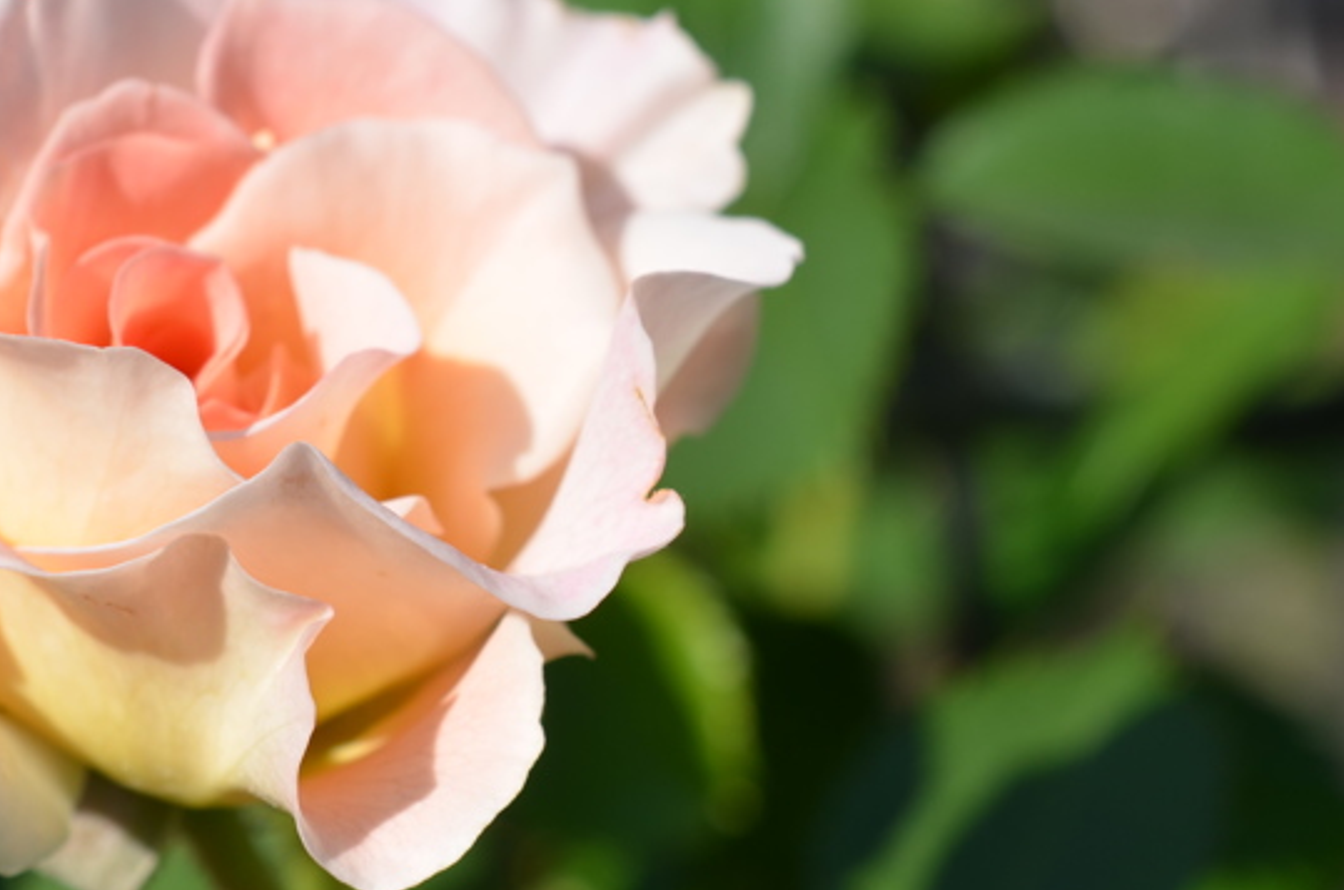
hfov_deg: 18.0
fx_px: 4247
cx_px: 511
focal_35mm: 114
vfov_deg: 12.0
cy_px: 374
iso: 110
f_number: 8
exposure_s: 1/250
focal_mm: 40
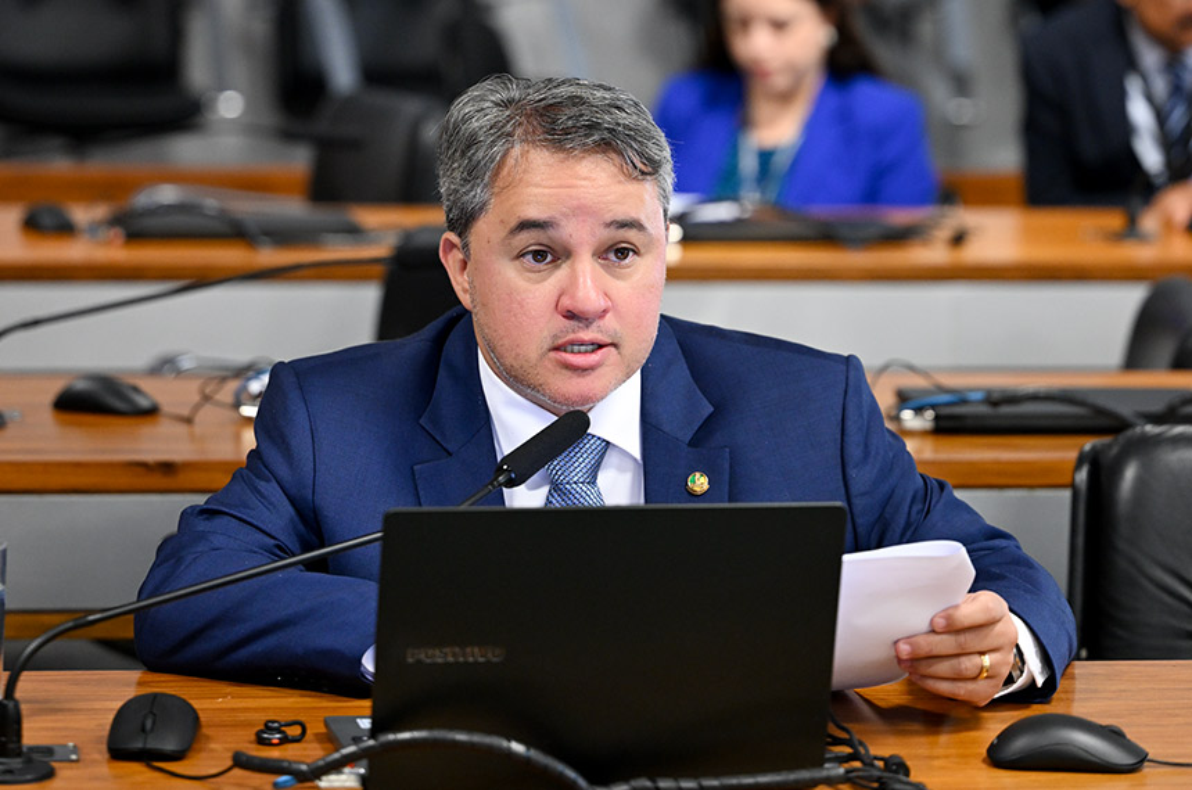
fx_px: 3305
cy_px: 395
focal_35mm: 100
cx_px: 596
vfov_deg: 13.6
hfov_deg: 20.4
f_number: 2.8
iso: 1600
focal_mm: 100
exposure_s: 1/100
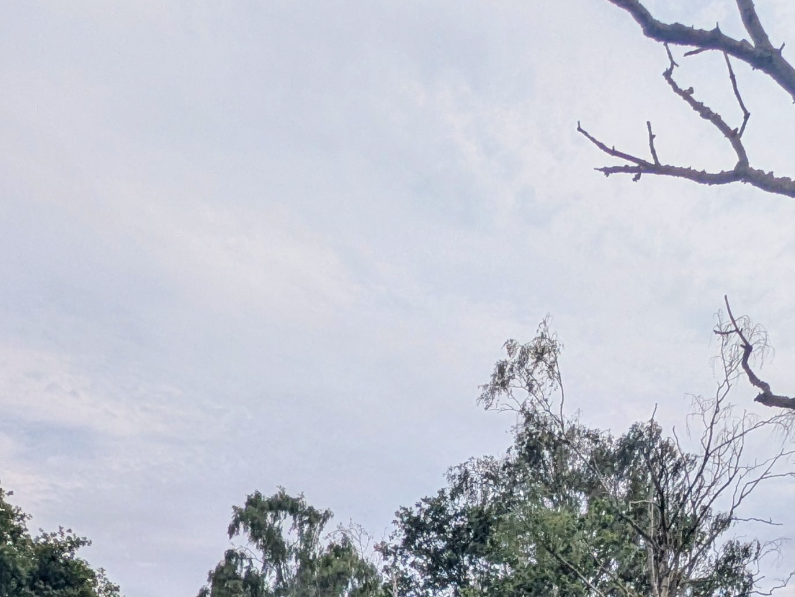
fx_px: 1080
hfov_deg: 40.1
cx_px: 504
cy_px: 876
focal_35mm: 47
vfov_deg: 24.6
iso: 51
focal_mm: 1.83
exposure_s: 1/2915
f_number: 2.2
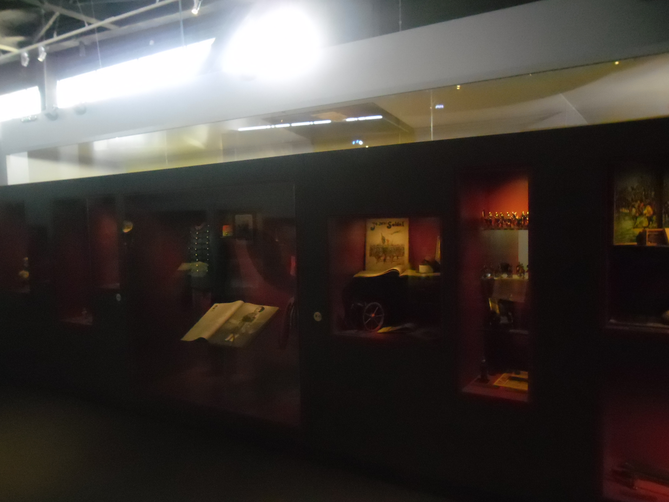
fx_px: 522
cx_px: 334
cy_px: 251
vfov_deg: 51.4
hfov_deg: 65.3
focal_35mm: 27
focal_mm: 4.9
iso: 800
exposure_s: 1/21
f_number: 3.5
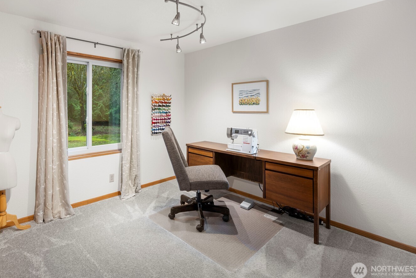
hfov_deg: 88.5
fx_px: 208
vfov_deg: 66.4
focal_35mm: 18
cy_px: 104
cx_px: 161
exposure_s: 1/1.67
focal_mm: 14
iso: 200
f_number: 8
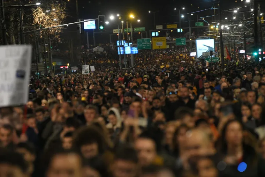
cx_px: 132
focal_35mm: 200
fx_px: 1472
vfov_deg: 6.9
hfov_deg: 10.3
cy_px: 88
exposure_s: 1/125
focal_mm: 200
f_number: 4
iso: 6400
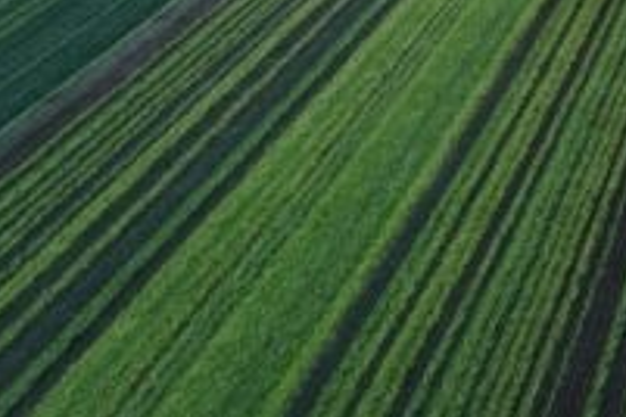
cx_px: 1258
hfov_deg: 14.1
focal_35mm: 122
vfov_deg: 9.7
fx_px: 2121
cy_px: -640
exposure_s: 1/250
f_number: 8
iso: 100
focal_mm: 16
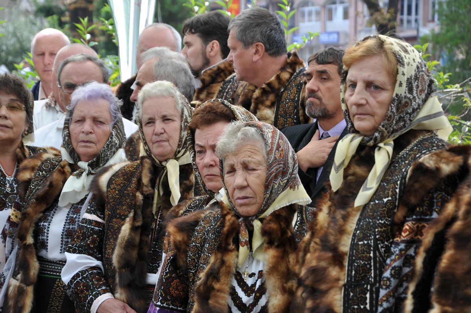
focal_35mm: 105
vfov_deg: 13.0
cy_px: 156
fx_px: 1372
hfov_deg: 19.5
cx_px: 236
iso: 200
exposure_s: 1/200
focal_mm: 70
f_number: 6.3
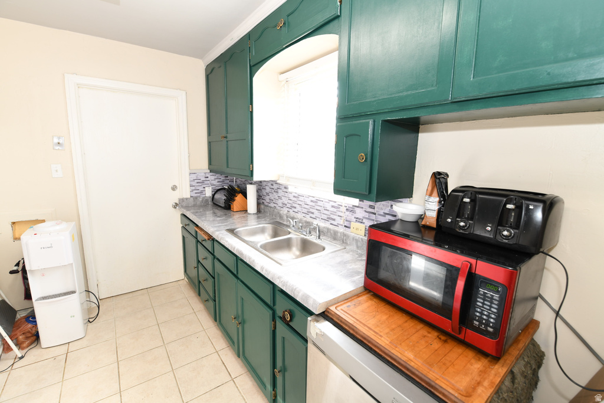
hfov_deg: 100.4
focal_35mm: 15
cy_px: 202
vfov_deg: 77.3
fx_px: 252
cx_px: 302
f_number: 5.6
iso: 200
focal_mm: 15
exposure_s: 1/8
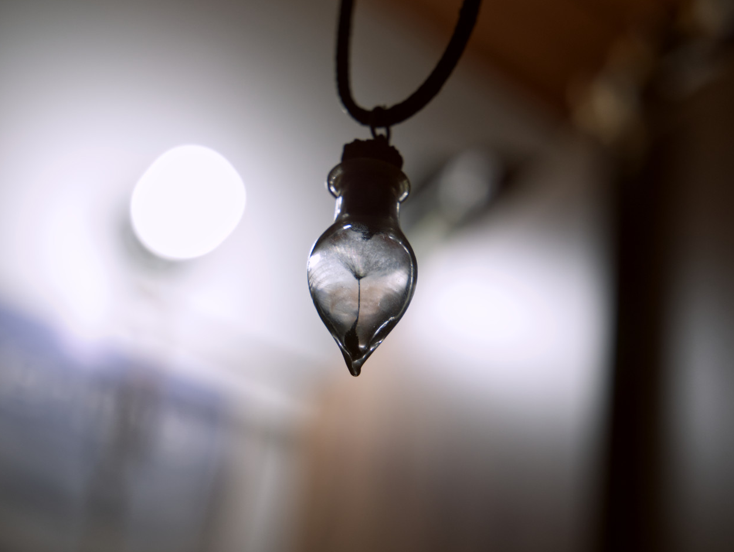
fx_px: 1804
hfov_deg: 23.0
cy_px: 282
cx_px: 398
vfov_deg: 17.4
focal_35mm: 85
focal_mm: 38
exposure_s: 1/15
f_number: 5.4
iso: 200
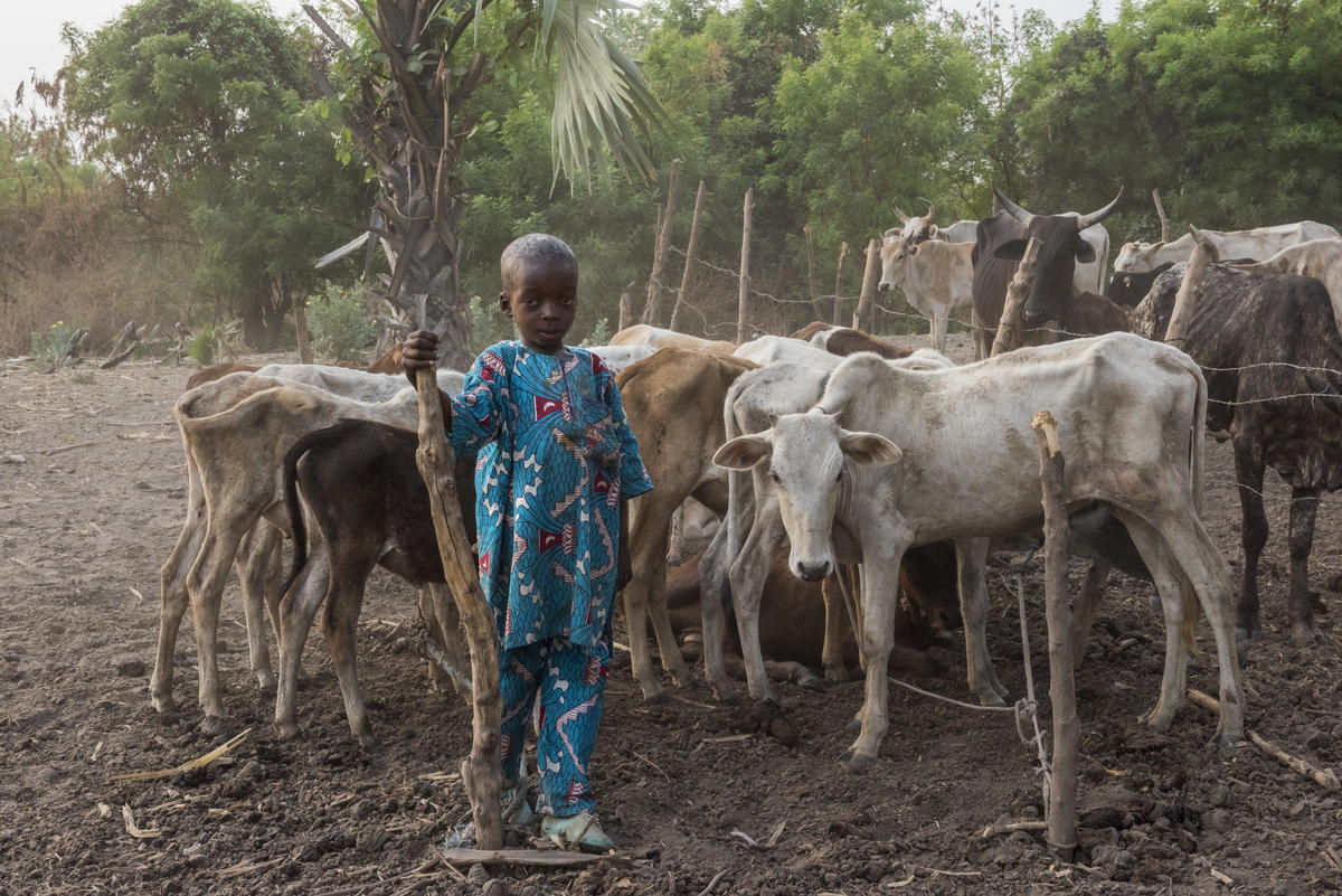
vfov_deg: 28.1
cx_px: 671
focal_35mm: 48
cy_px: 448
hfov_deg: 41.1
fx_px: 1790
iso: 2000
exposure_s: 1/125
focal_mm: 48
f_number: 18
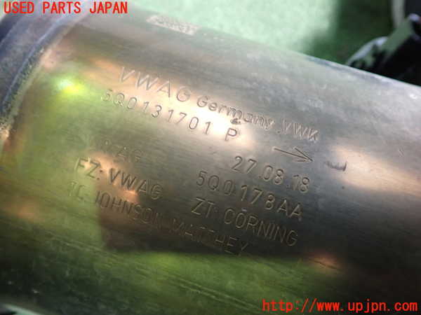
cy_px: 158
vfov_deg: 46.8
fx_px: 365
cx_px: 210
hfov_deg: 60.0
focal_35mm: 30
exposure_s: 1/30
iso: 320
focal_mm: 5.4
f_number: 2.3
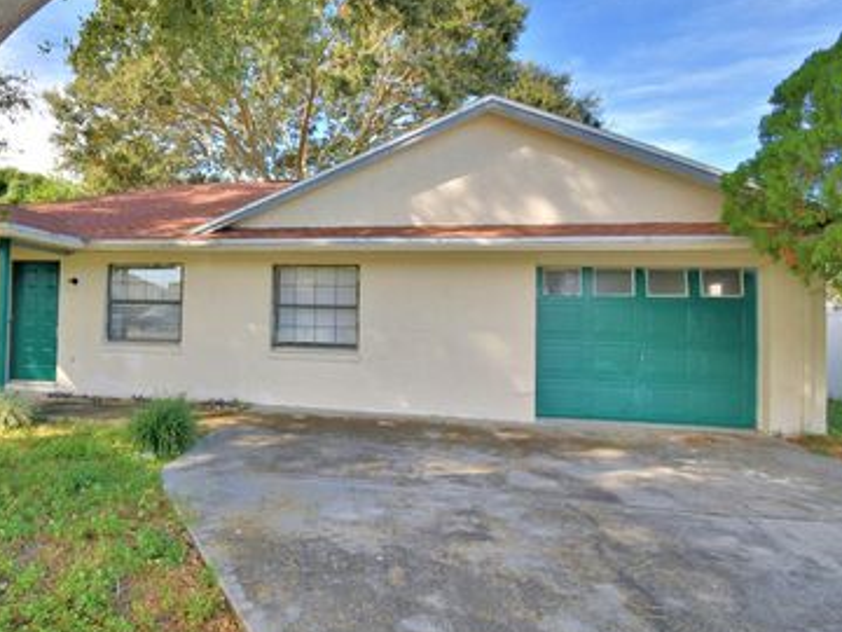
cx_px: 304
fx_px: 486
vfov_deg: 65.9
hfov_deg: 79.9
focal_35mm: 20
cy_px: 301
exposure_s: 1/500
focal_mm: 10
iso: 180
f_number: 4.5
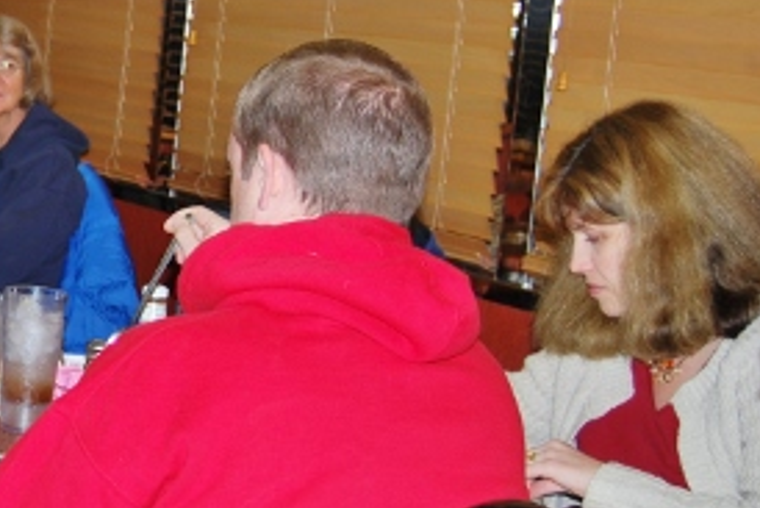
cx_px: -69
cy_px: 222
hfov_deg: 19.9
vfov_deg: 14.0
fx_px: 2070
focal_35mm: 98
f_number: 4.2
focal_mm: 28
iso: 200
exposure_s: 1/60
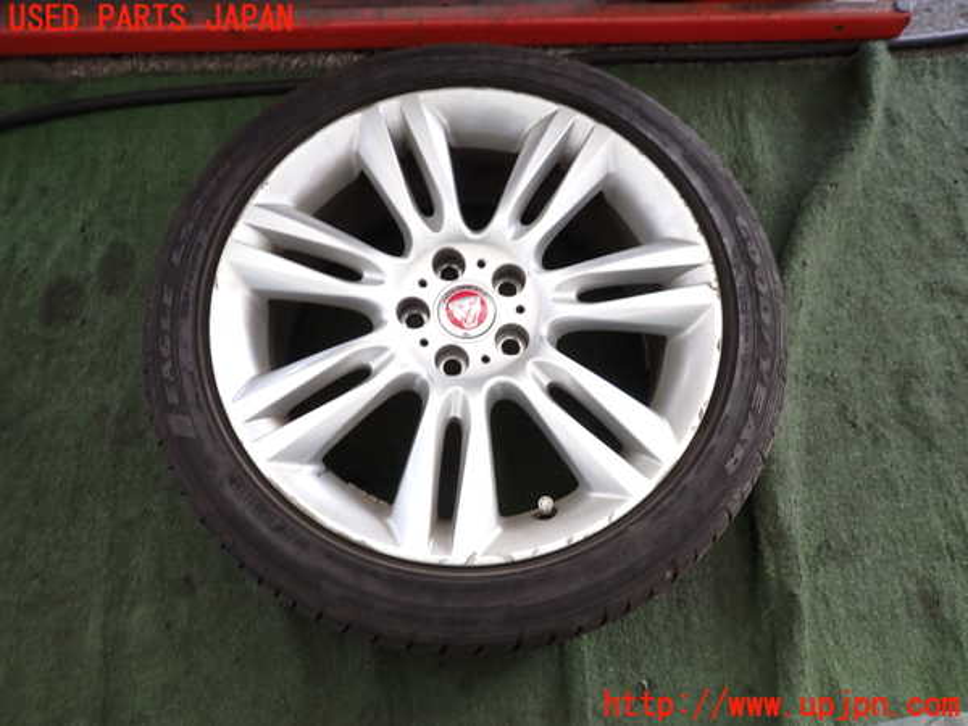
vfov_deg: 54.9
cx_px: 484
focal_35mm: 25
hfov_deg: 69.4
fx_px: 699
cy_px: 363
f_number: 2
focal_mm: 4.5
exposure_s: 1/30
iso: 200
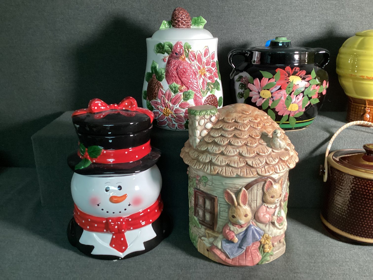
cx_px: 186
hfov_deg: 58.3
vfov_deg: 45.4
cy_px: 140
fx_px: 334
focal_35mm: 31
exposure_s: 1/40
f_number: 2.4
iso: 320
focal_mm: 3.3
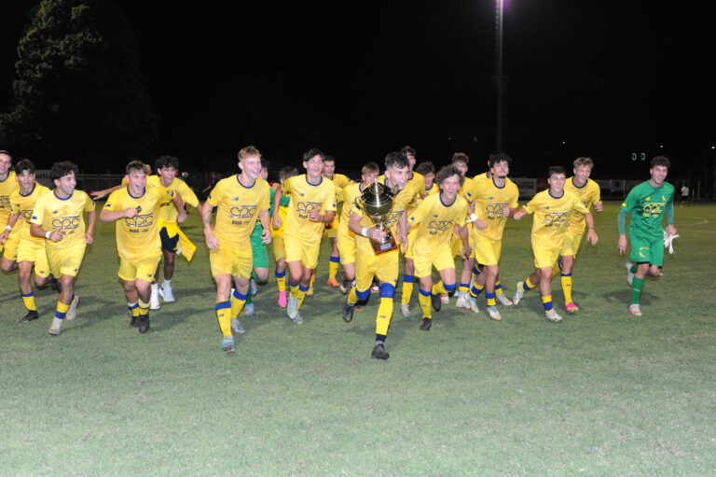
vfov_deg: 37.8
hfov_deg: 54.5
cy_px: 238
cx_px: 358
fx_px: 696
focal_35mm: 35
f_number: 7.1
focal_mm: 35
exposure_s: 1/250
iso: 4000
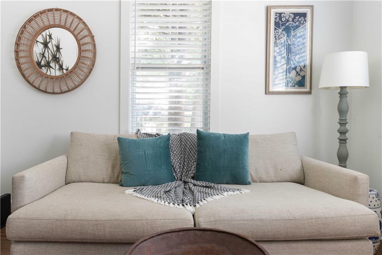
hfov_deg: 73.7
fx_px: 255
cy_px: 128
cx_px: 191
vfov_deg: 53.1
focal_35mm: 24
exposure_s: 1/15
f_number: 9
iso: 1000
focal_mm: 24
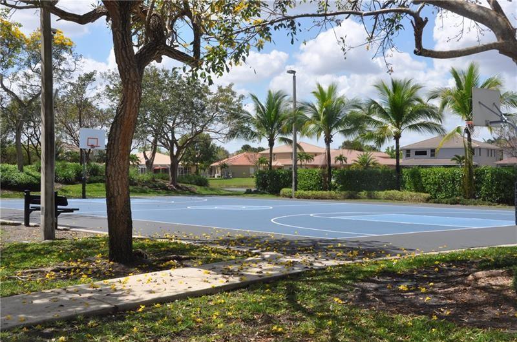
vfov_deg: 28.0
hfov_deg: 41.2
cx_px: 258
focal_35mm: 48
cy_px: 171
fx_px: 688
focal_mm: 32
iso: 200
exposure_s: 1/200
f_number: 14
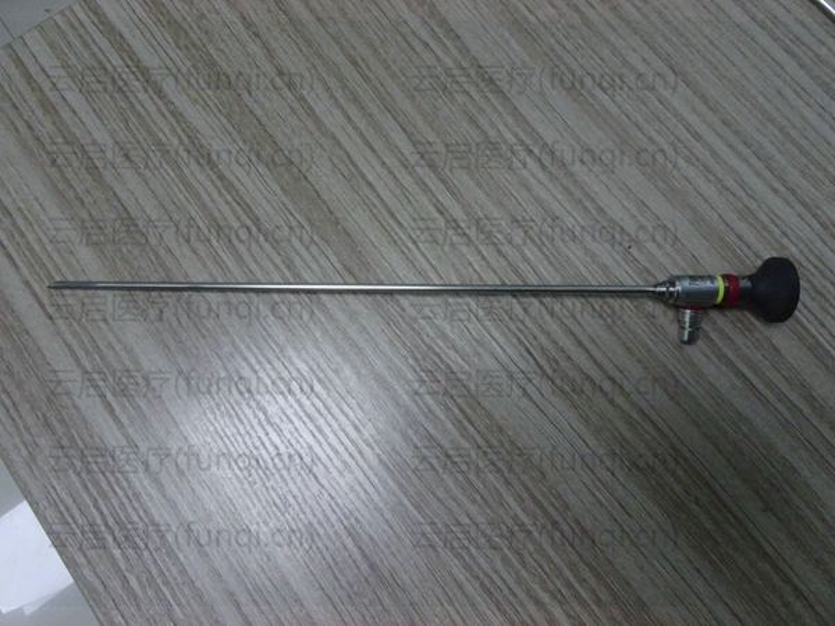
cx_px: 418
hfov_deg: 71.6
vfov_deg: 56.8
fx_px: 579
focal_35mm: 24
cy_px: 313
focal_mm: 4.1
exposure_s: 1/30
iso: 1000
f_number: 5
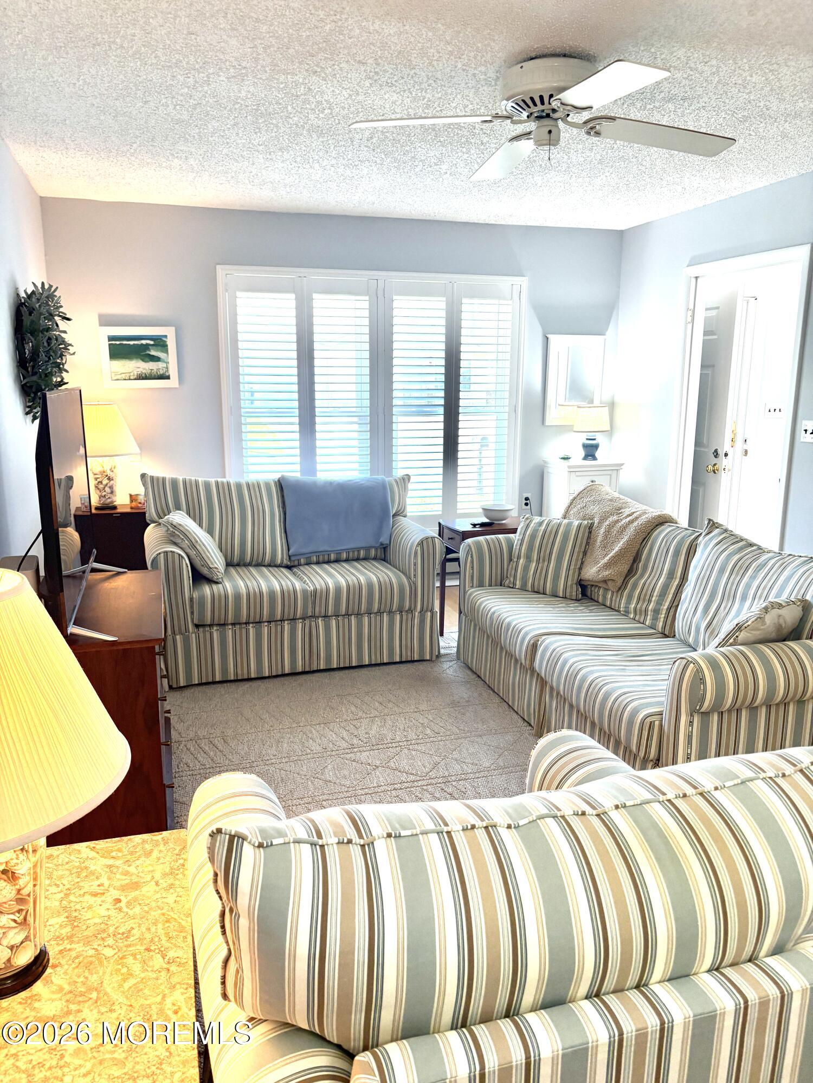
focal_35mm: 26
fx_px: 814
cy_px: 542
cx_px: 406
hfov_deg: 53.1
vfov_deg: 67.3
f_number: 1.6
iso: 125
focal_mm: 5.96
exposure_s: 1/132
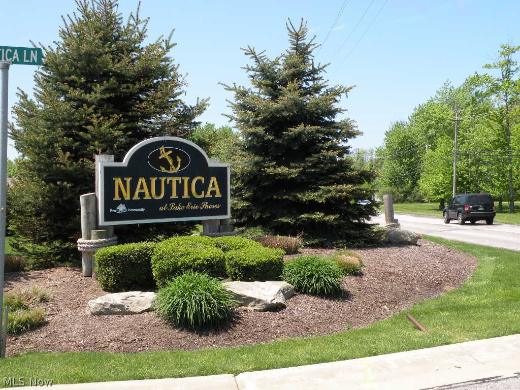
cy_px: 195
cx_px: 260
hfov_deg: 44.8
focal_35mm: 42
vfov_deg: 34.3
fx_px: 631
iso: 64
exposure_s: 1/172
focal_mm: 7.4
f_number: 5.6
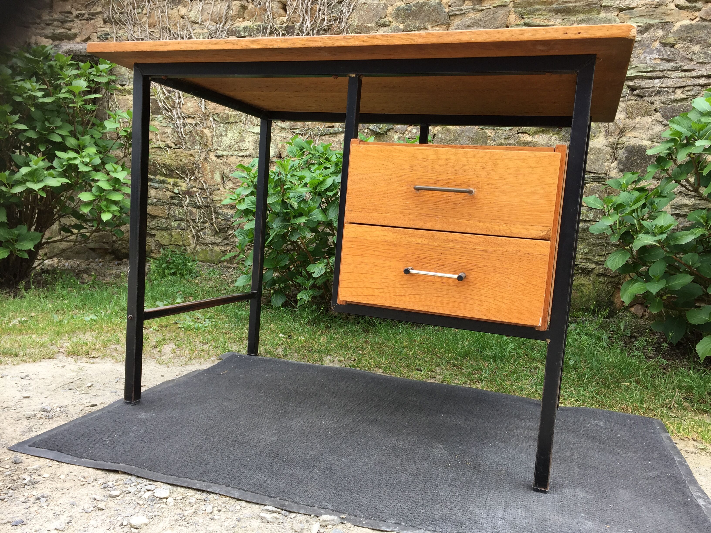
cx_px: 356
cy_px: 266
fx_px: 596
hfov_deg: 61.7
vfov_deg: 48.2
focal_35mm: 29
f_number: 2.2
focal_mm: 4.15
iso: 32
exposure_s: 1/223
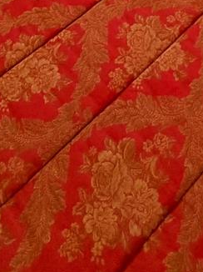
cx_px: 73
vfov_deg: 17.6
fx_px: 517
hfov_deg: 22.2
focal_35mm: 66
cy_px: -305
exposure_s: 1/120
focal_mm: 2.22
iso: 200
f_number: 2.2
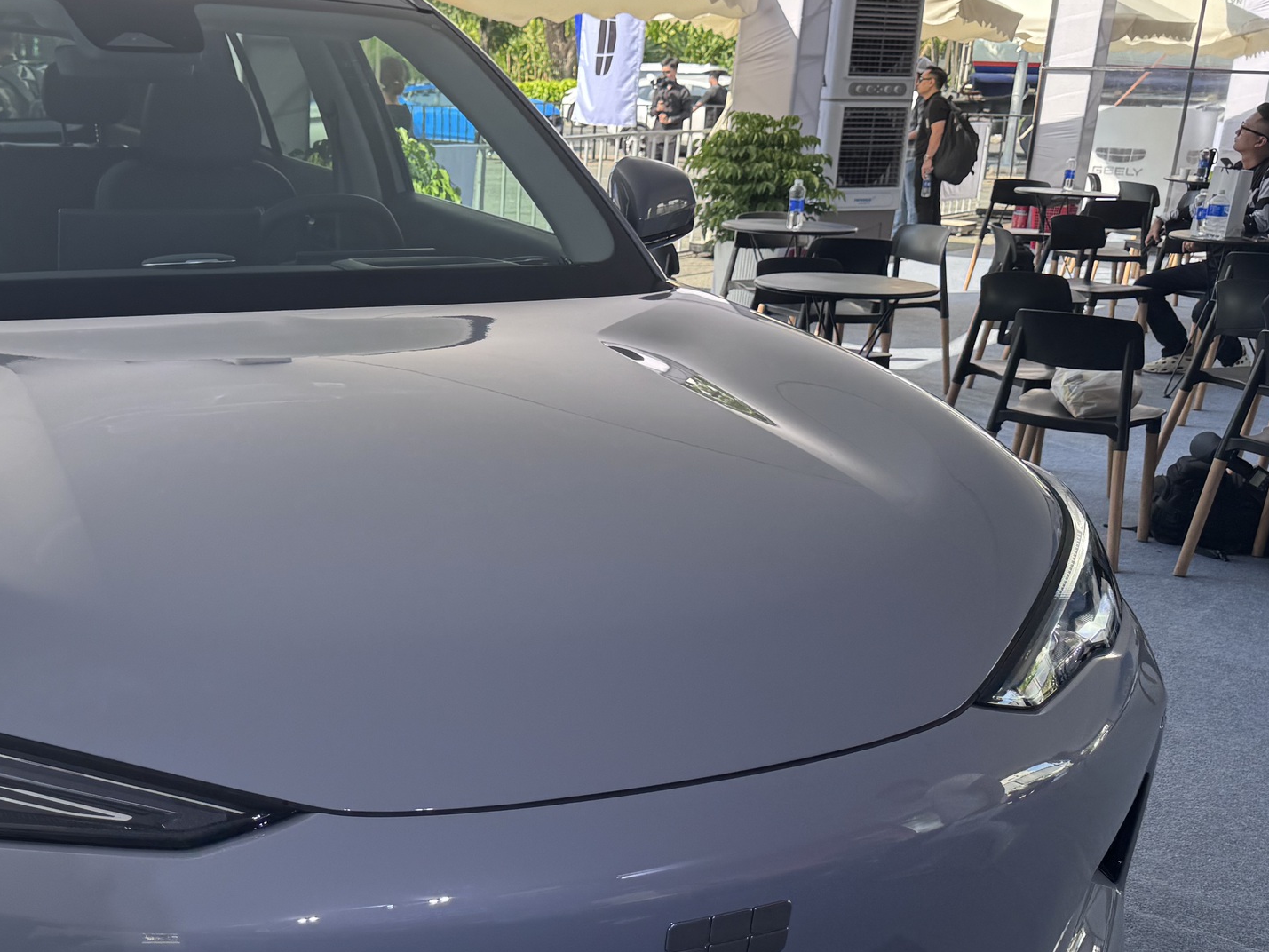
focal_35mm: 43
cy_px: 577
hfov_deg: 42.7
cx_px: 345
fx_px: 1576
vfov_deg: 33.5
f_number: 1.78
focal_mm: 6.76
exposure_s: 1/651
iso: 80
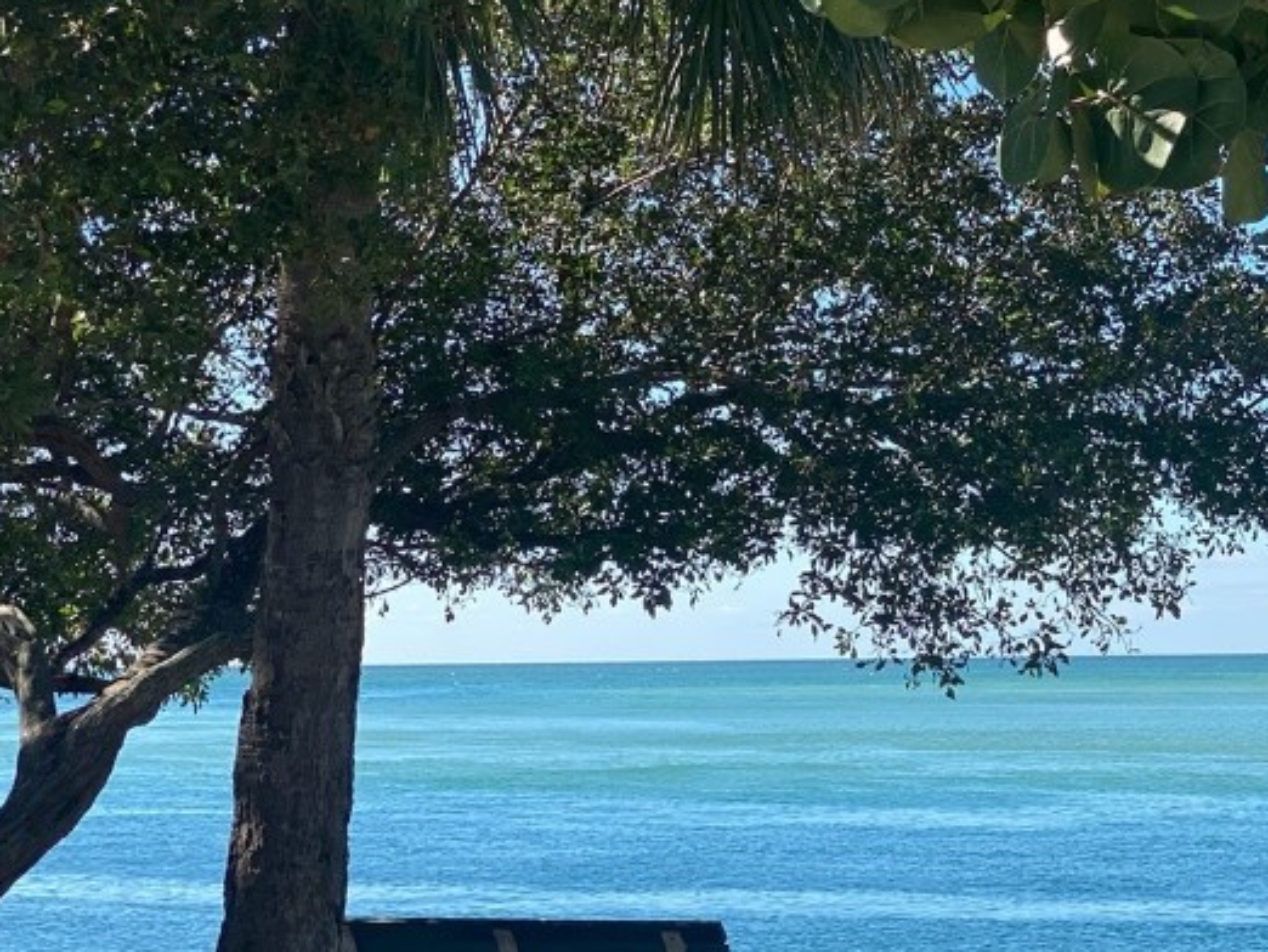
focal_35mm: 102
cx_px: 1134
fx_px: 3738
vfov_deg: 14.5
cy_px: 704
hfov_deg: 18.9
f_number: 2
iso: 20
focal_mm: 6
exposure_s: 1/1065
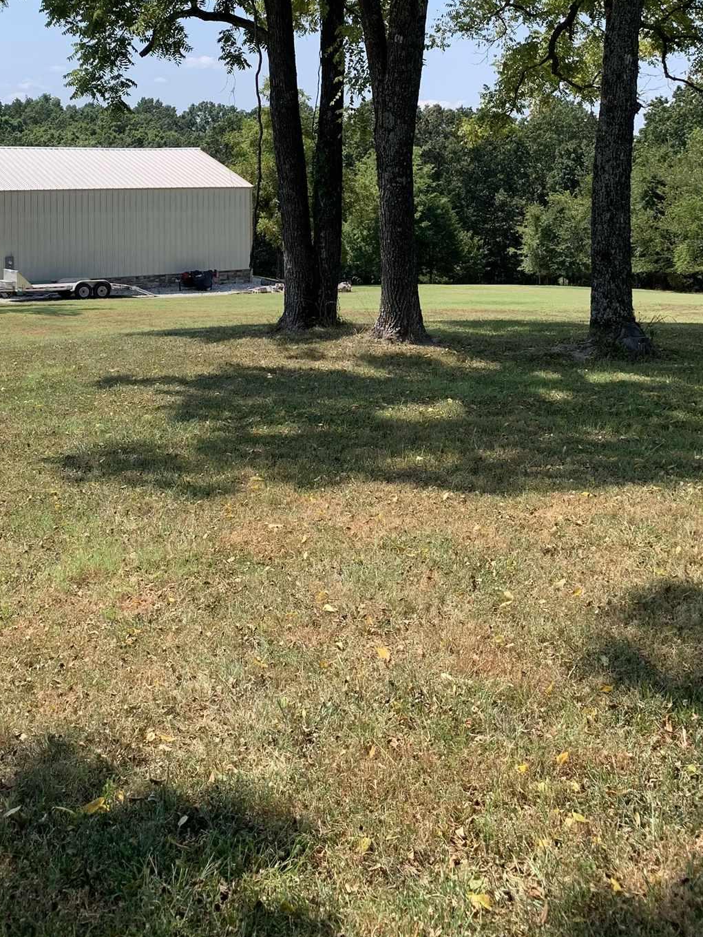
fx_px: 1191
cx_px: 297
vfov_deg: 41.2
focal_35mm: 44
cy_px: 196
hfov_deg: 32.8
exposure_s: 1/1368
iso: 25
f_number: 1.8
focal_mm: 4.25
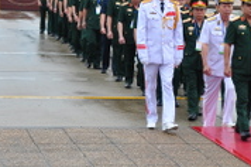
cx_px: 255
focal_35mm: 160
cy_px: 71
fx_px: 1114
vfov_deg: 8.5
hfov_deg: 12.7
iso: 250
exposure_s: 1/125
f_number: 10
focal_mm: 38
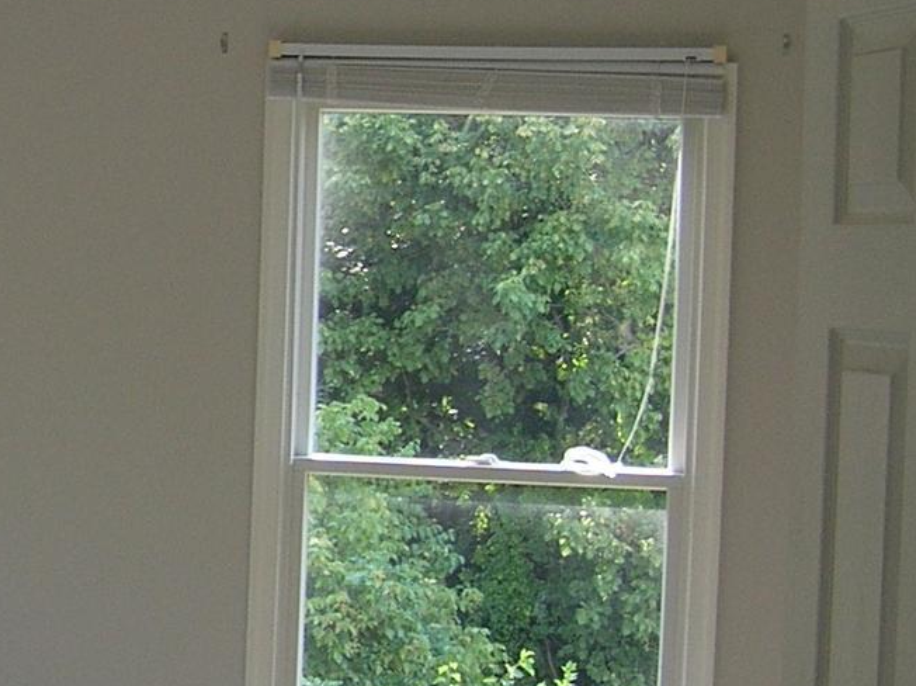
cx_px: -351
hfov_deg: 16.3
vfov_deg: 13.1
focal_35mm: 113
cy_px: 381
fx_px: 2988
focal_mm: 6
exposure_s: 1/81.1
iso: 50
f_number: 2.7
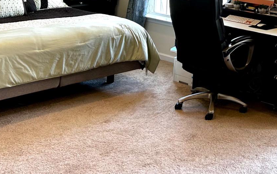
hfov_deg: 29.6
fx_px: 506
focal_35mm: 67
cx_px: 239
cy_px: -47
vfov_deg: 18.2
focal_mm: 5.7
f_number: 1.5
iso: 50
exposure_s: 1/125
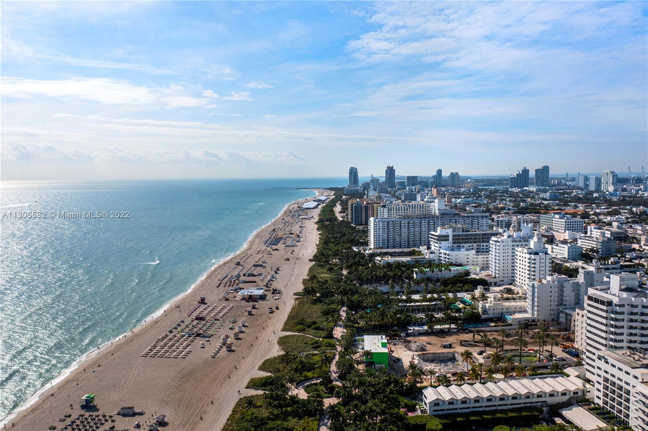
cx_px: 324
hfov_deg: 65.5
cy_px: 216
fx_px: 504
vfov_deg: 46.4
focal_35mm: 28
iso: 100
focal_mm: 10.26
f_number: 3.2
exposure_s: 1/320
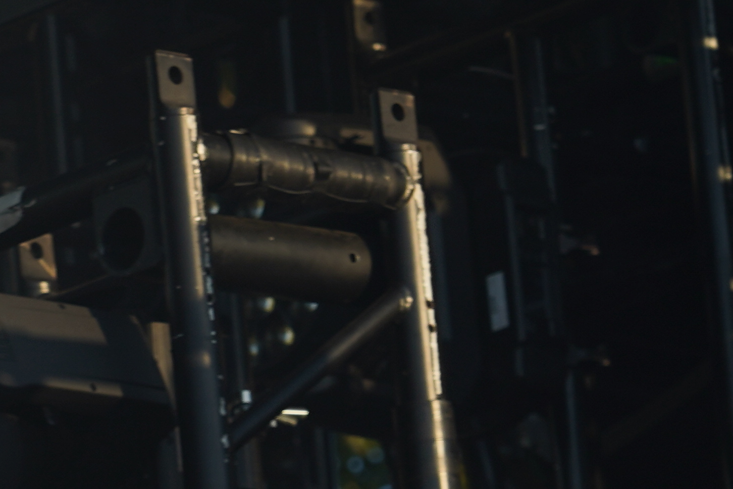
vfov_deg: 3.2
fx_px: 8836
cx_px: -15
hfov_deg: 4.7
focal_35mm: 434
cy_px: 811
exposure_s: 1/320
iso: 100
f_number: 6.3
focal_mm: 105
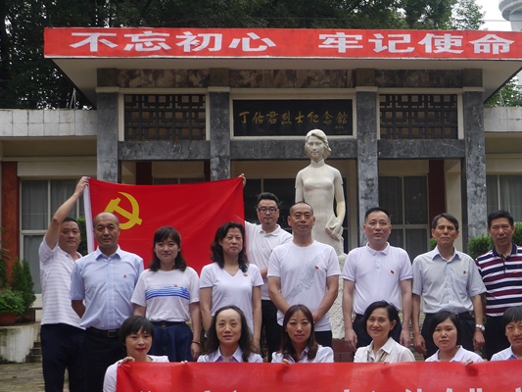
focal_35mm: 63
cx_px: 364
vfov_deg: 23.3
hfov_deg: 30.4
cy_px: 236
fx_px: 950
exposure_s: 1/100
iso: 160
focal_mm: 21
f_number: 5
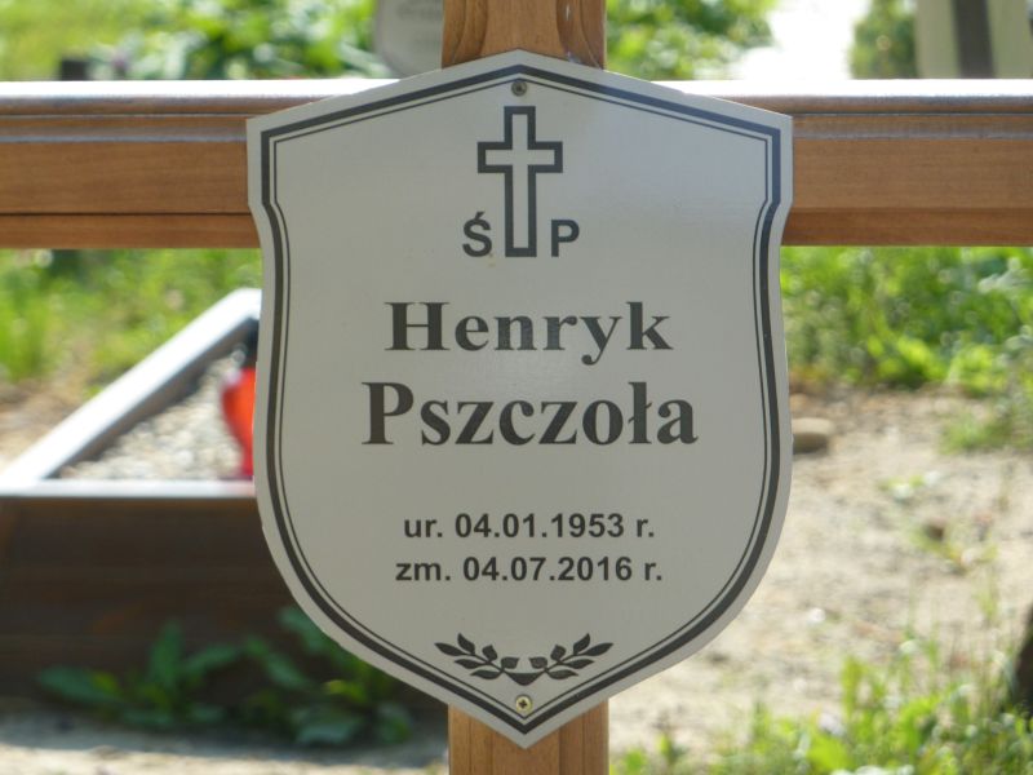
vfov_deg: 6.6
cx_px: 516
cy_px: 388
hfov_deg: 8.8
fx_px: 6714
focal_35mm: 225
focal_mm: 37
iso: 80
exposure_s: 1/250
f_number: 4.6
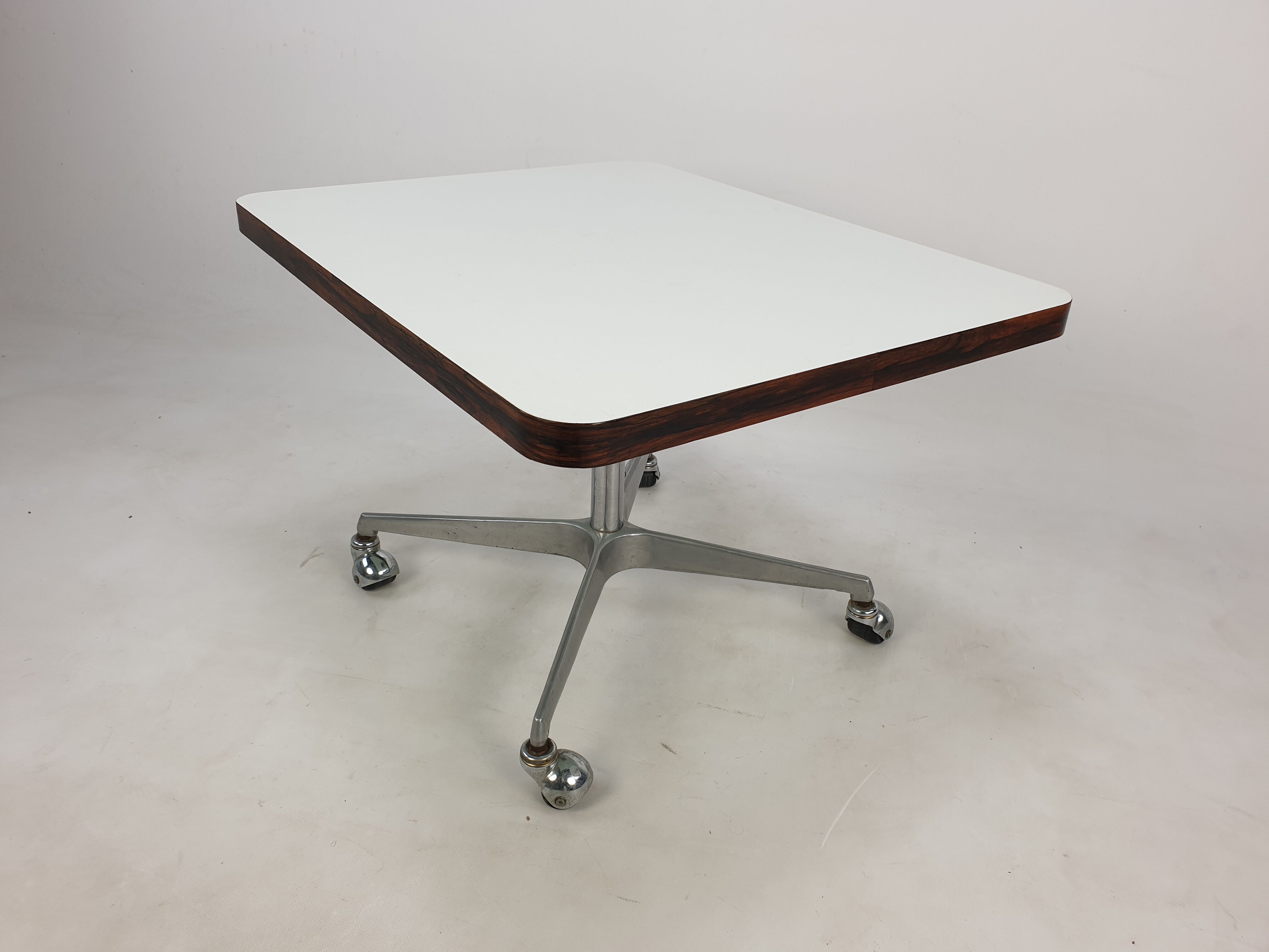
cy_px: 476
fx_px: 953
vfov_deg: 53.1
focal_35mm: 26
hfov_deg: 67.3
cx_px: 634
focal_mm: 4.3
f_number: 2.4
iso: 50
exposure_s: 1/120
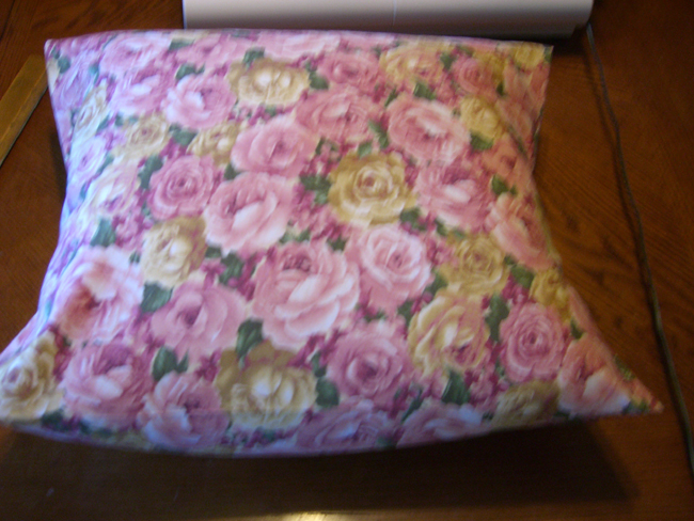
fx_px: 762
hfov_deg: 49.0
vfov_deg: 37.7
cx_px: 347
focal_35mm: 38
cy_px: 260
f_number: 2.7
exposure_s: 1/13
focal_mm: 6.2
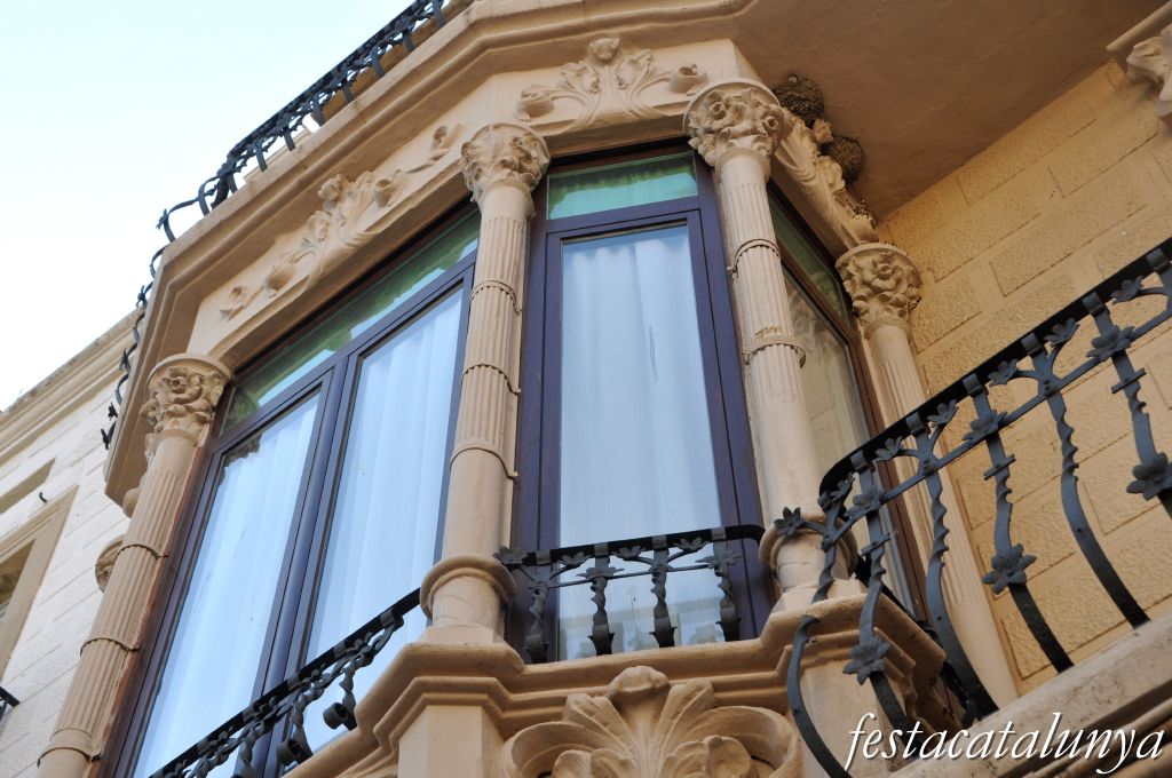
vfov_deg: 22.6
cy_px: 389
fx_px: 1951
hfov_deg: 33.4
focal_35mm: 60
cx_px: 586
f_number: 9
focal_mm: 40
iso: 500
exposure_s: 1/320
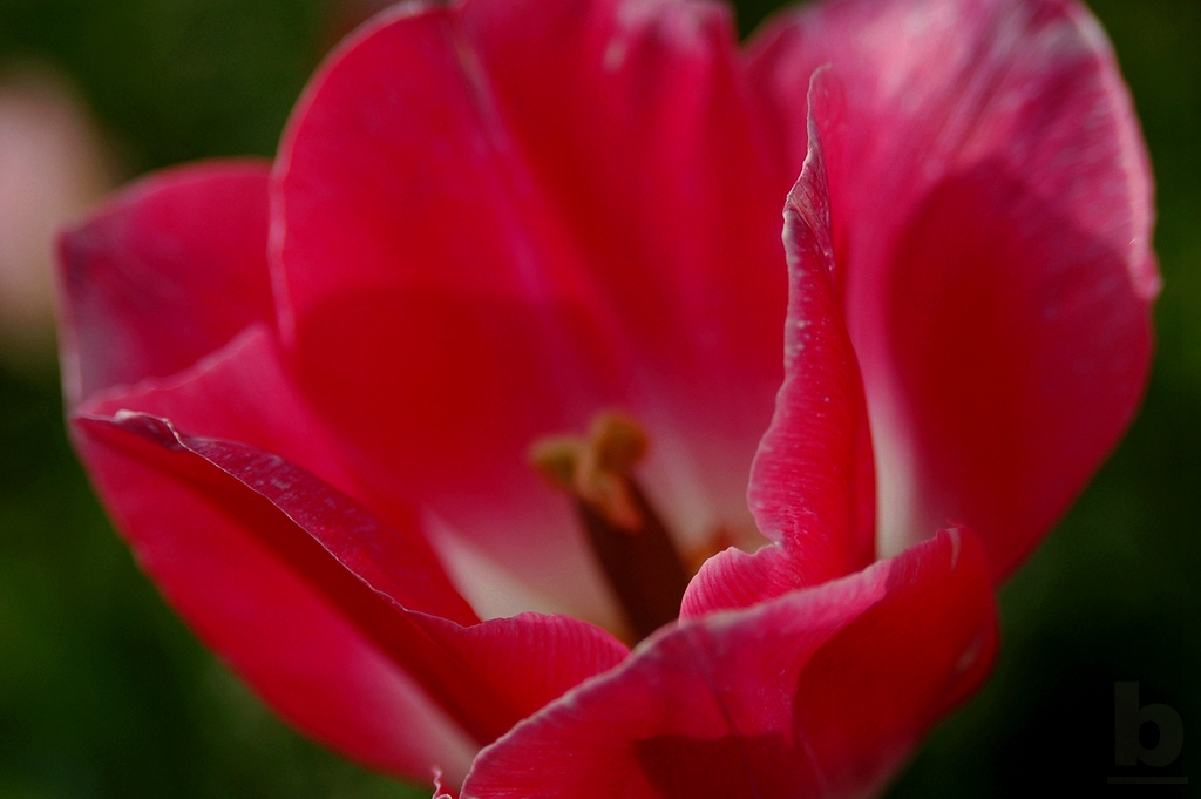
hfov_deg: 28.1
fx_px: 2400
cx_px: 600
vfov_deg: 18.9
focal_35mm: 72
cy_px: 400
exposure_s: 1/800
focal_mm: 48
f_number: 4.5
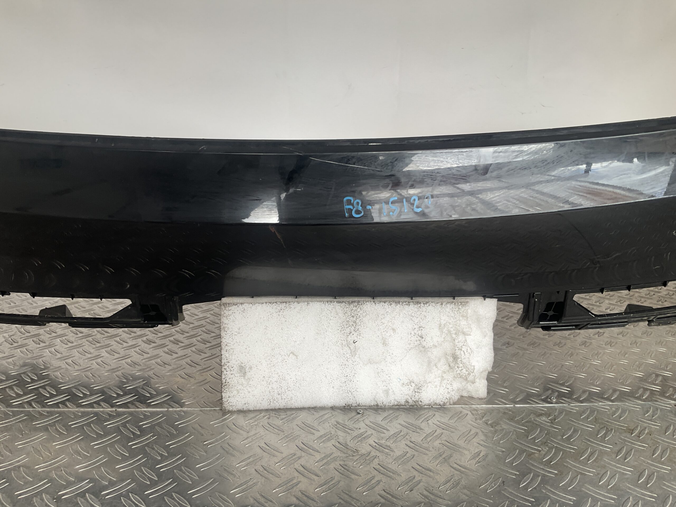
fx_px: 566
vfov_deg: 48.2
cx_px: 338
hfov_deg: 61.7
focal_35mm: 29
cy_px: 254
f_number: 1.8
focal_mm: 3
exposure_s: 1/120
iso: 16
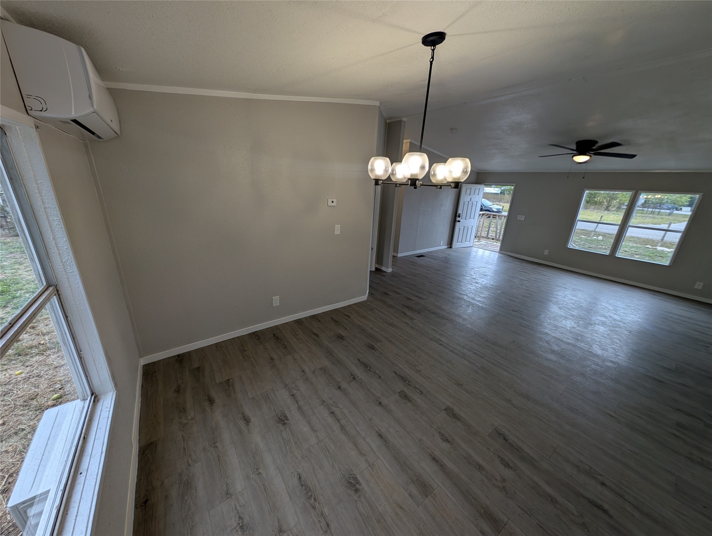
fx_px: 247
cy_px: 268
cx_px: 356
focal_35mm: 12
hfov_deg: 110.5
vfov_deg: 94.6
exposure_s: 1/120
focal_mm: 2.23
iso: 77
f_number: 1.95
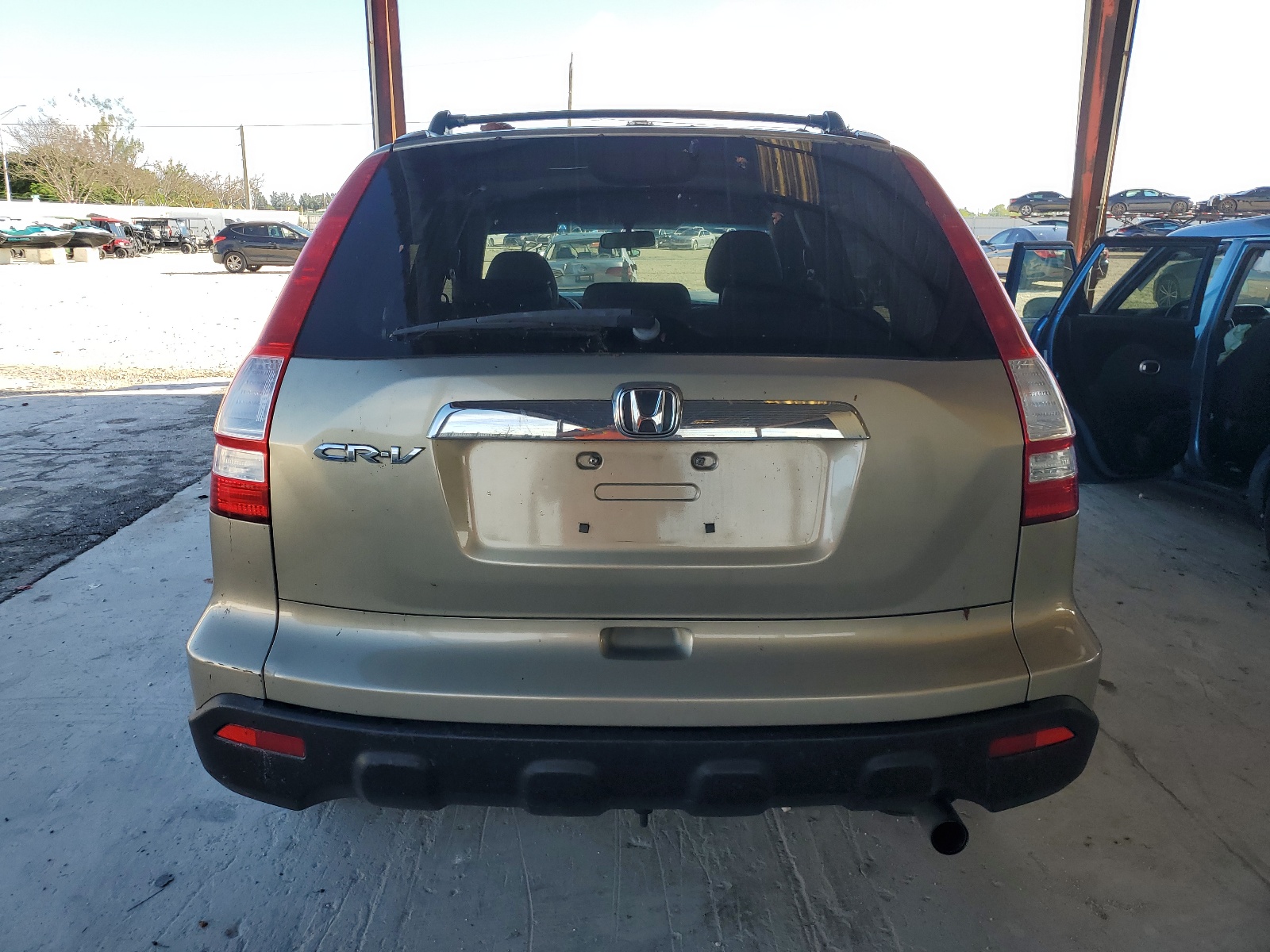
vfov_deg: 53.1
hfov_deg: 67.3
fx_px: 954
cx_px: 635
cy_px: 476
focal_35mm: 26
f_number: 1.5
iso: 50
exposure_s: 1/909
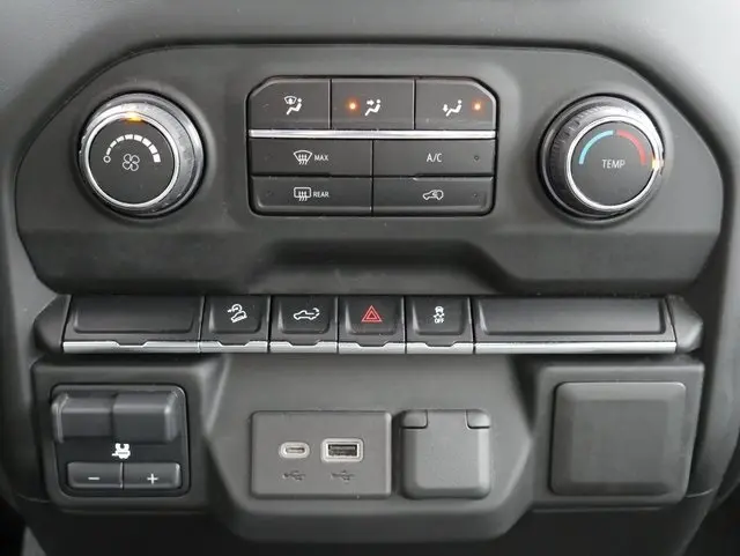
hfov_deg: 46.8
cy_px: 278
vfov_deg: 36.0
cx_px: 370
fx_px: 856
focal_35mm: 40
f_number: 5
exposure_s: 1/10
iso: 3200
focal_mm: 20
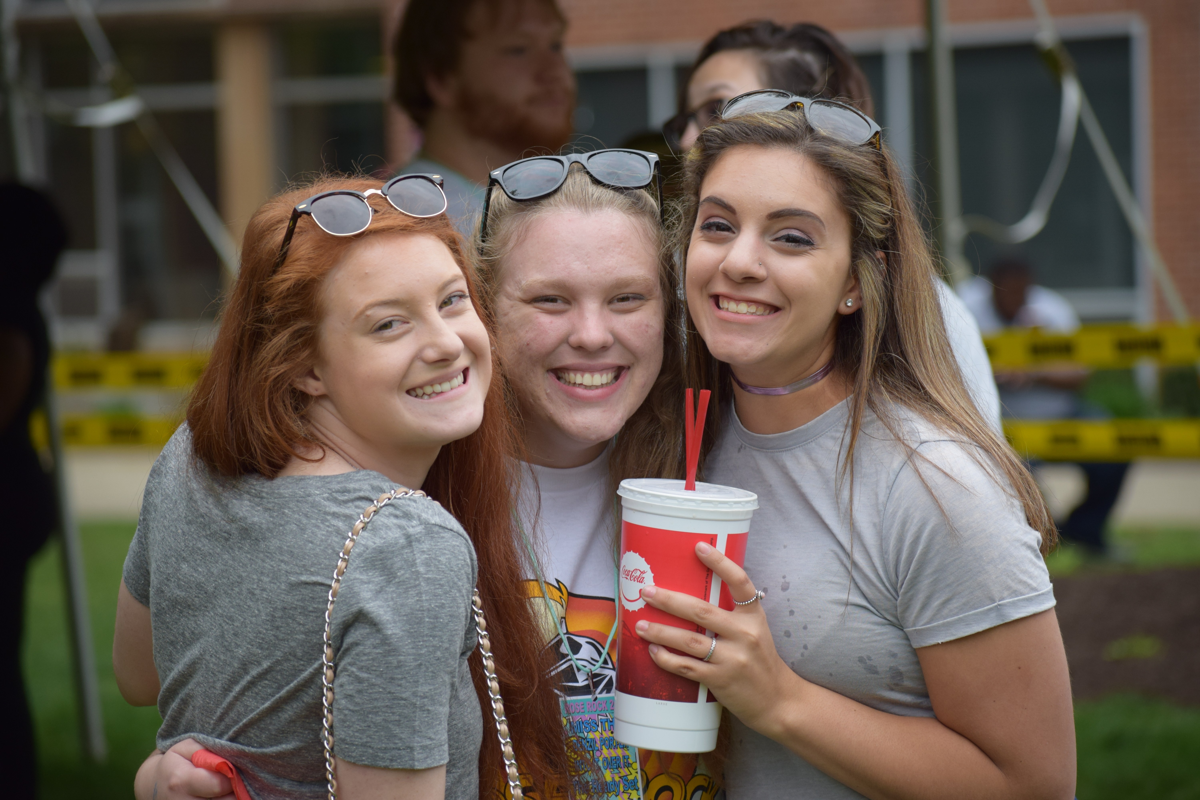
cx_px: 600
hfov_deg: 10.5
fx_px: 6499
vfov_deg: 7.0
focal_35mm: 195
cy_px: 400
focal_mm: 130
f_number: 4.8
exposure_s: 1/320
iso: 400
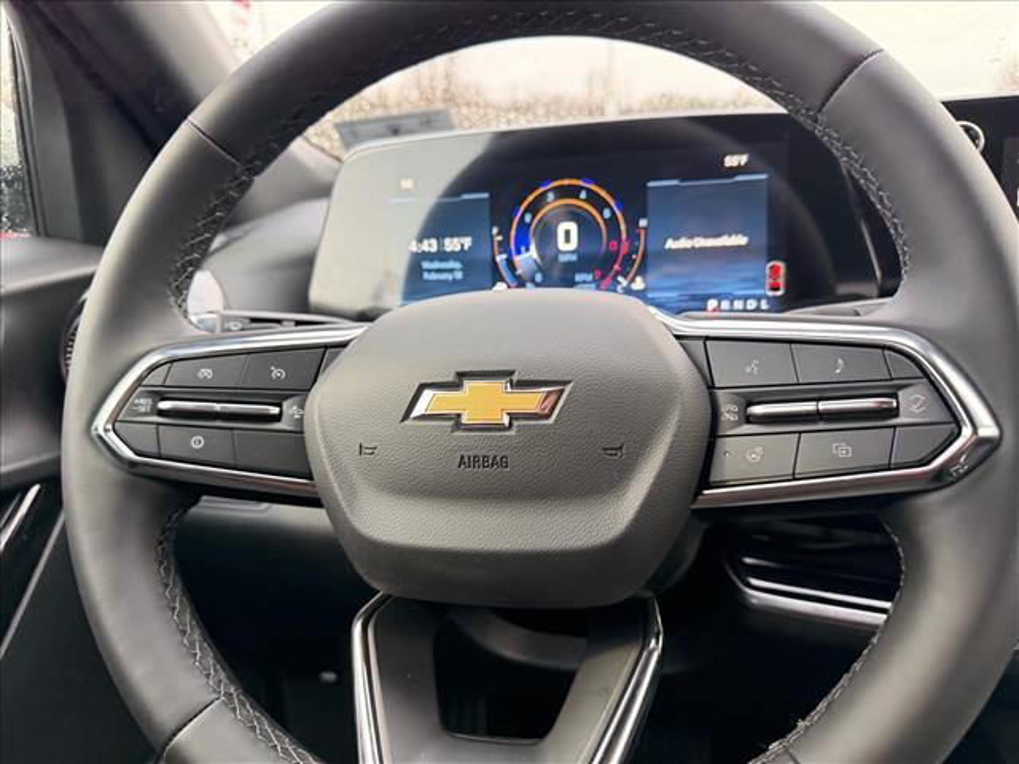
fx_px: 706
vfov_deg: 56.8
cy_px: 382
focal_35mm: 24
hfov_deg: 71.6
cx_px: 510
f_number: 1.78
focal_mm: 6.76
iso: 250
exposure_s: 1/60
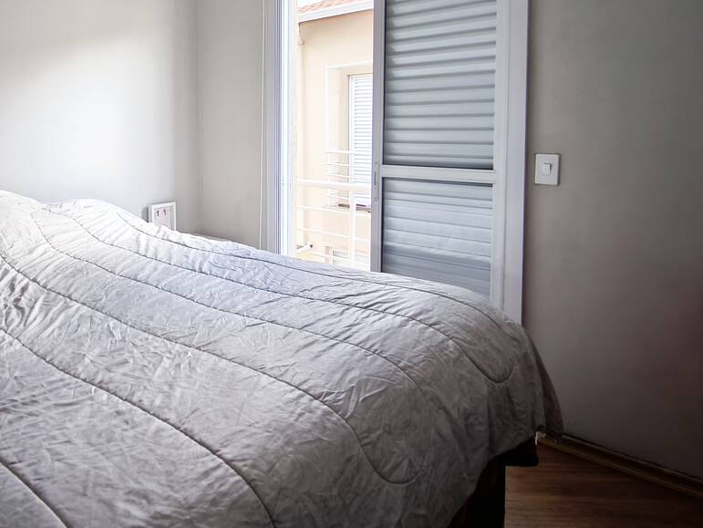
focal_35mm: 28
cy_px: 158
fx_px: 569
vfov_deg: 48.5
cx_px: 168
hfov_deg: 59.7
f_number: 2.2
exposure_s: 1/40
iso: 160
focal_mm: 1.91
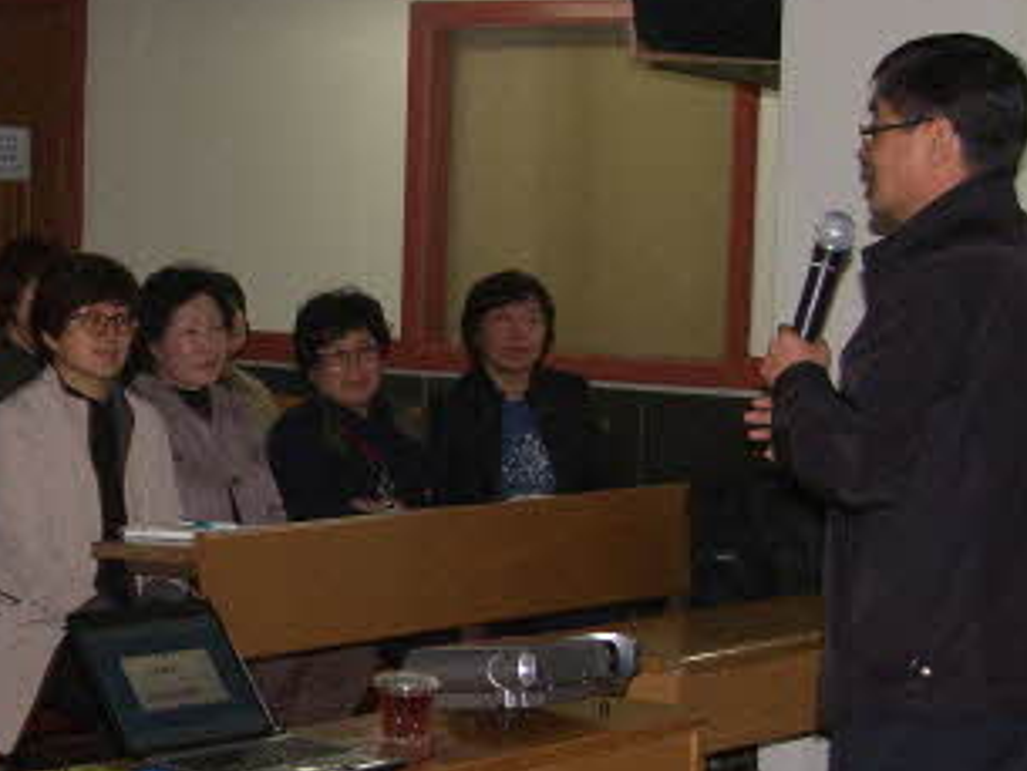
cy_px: 542
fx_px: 3116
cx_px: 178
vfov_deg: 14.1
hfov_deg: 18.5
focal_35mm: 105
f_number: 2.8
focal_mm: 12.9
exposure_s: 1/50
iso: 100
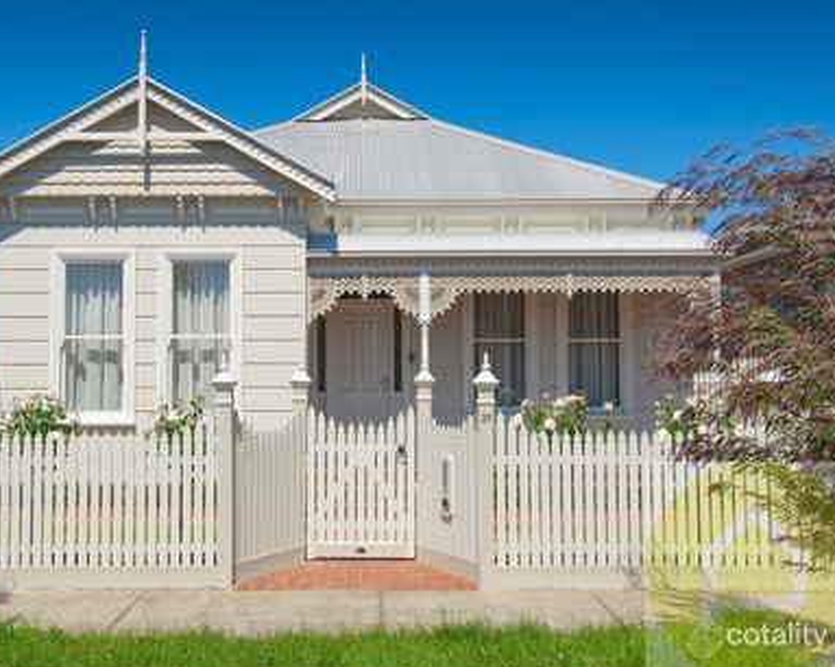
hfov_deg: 47.8
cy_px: 339
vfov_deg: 39.1
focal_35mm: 38
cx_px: 351
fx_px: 939
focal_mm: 22
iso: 100
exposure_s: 1/250
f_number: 8
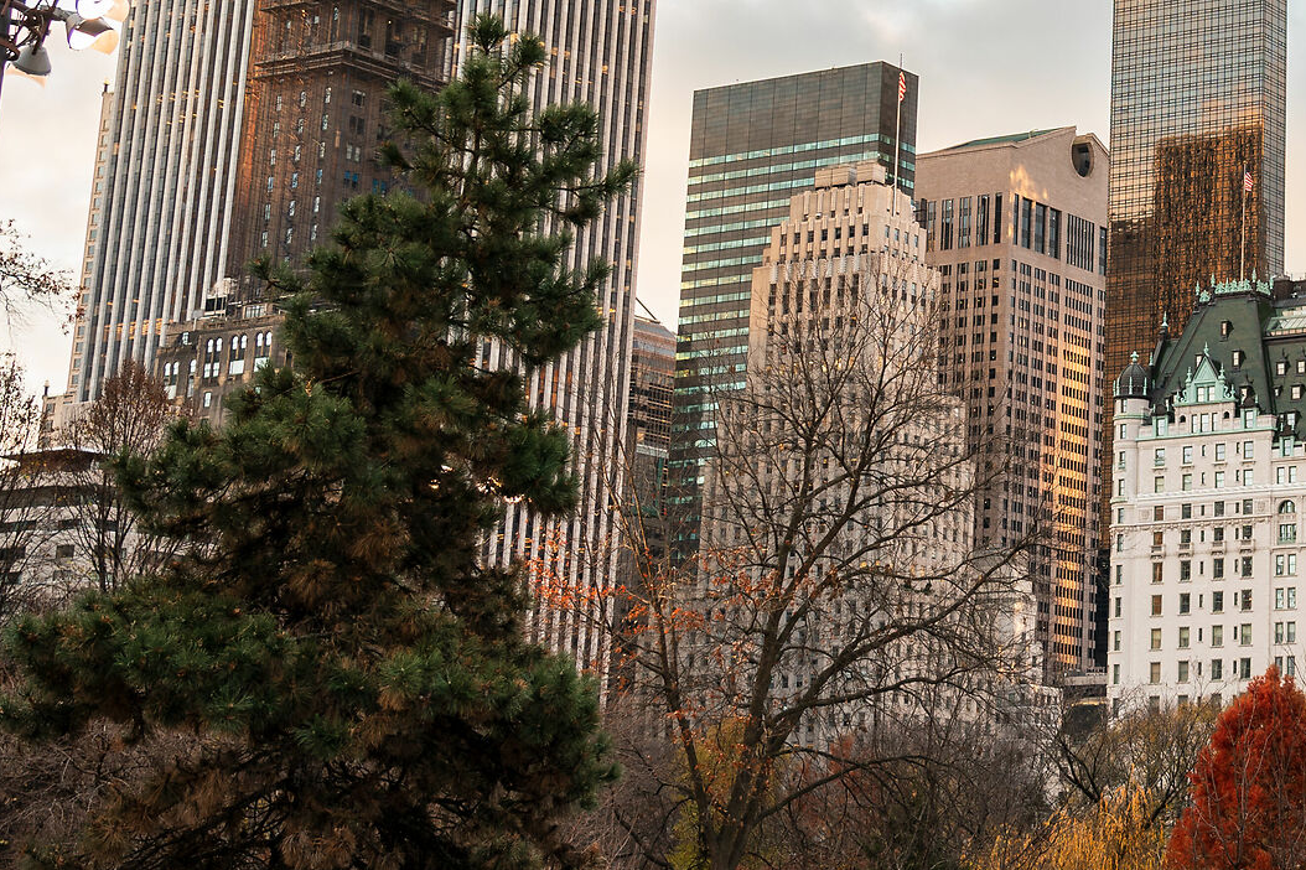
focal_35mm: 82
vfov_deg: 16.4
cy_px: 59
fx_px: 2974
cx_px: 1304
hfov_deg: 23.7
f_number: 4.5
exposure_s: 1/60
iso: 100
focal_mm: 36
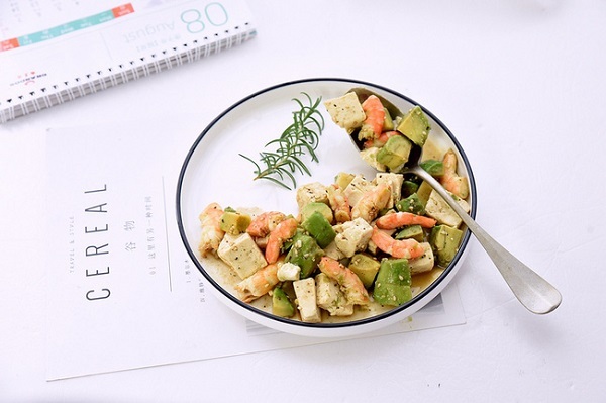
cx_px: 303
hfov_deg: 31.0
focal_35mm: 65
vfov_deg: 20.9
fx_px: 1093
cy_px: 202
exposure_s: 1/50
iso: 6400
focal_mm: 65
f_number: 7.1
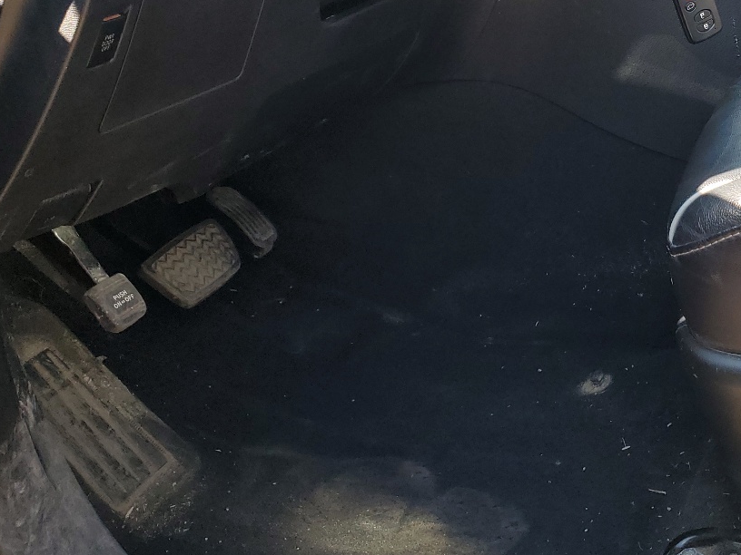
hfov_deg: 35.4
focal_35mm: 51
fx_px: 1092
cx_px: 660
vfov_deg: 27.3
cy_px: 31
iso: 50
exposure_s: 1/189
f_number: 1.5
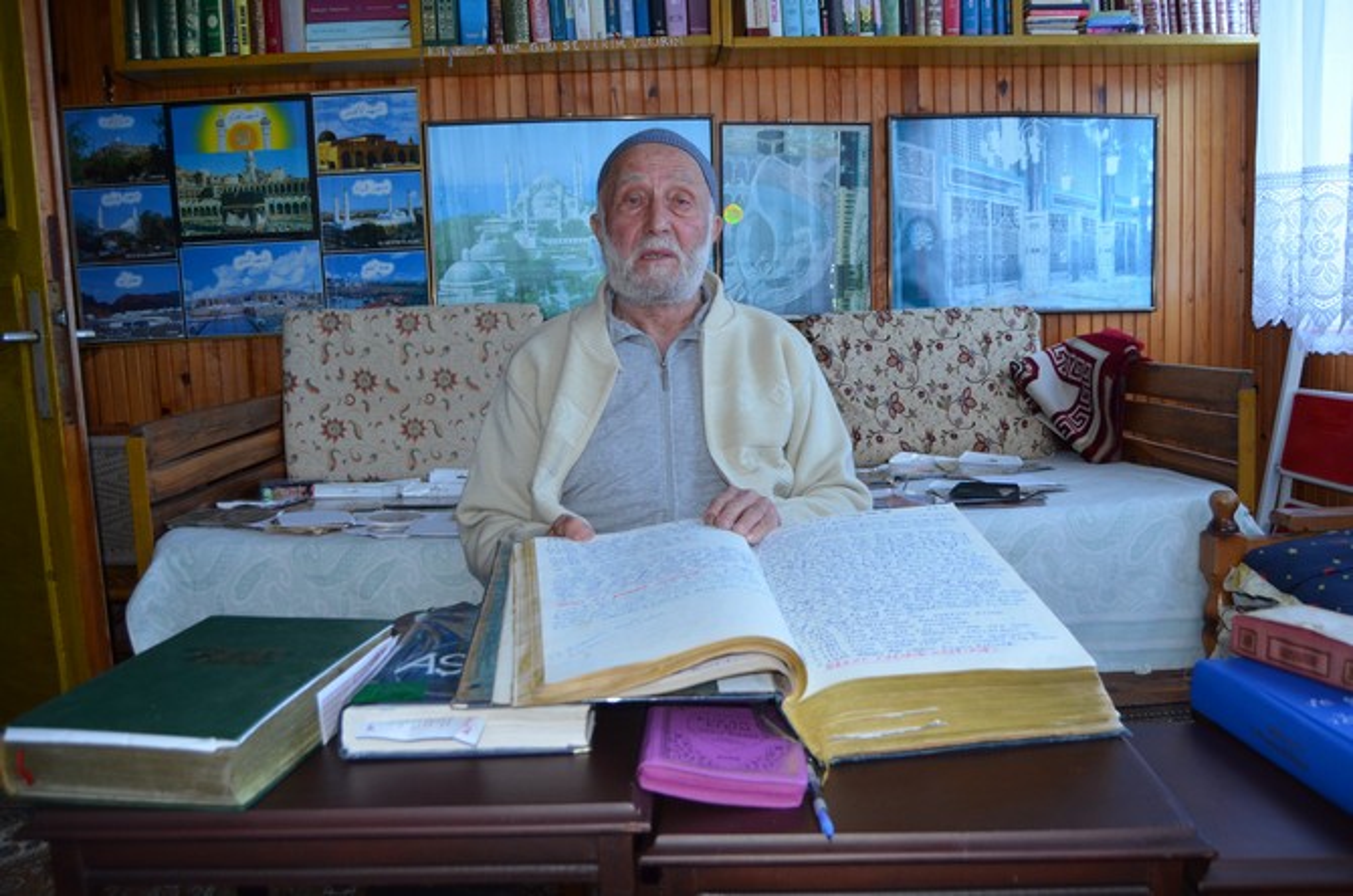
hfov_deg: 67.5
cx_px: 676
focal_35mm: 27
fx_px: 1013
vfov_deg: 47.8
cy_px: 448
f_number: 3.5
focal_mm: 18
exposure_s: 1/60
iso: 800
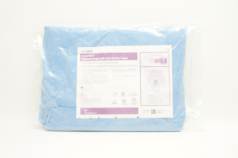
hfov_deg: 48.0
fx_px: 267
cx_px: 119
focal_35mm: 40
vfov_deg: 32.9
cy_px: 79
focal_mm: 27
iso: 400
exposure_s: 1/40
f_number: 5.6
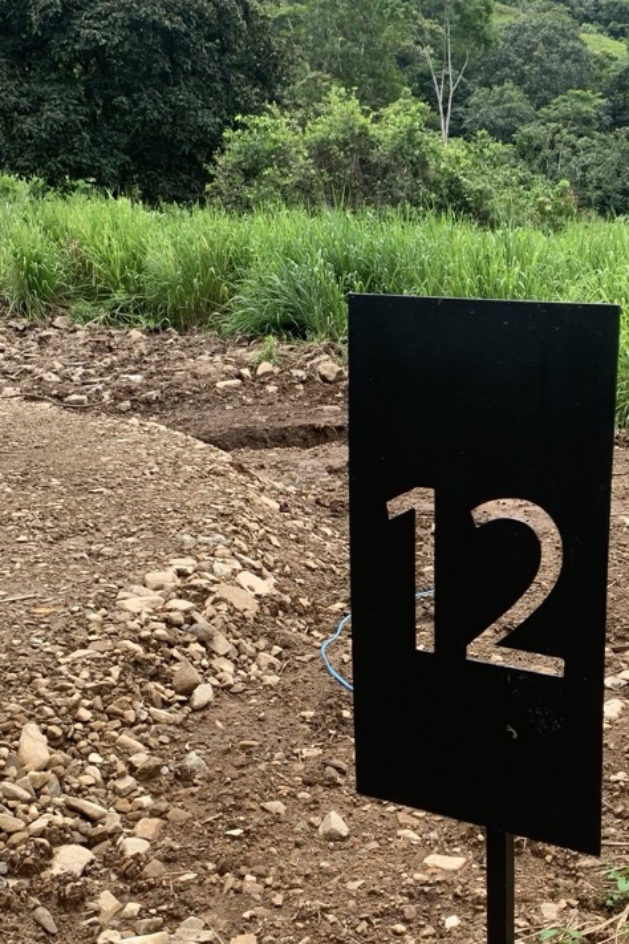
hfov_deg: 28.9
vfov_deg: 42.6
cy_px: 549
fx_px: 1205
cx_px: 460
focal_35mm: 46
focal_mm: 4.25
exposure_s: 1/771
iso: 25
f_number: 1.8
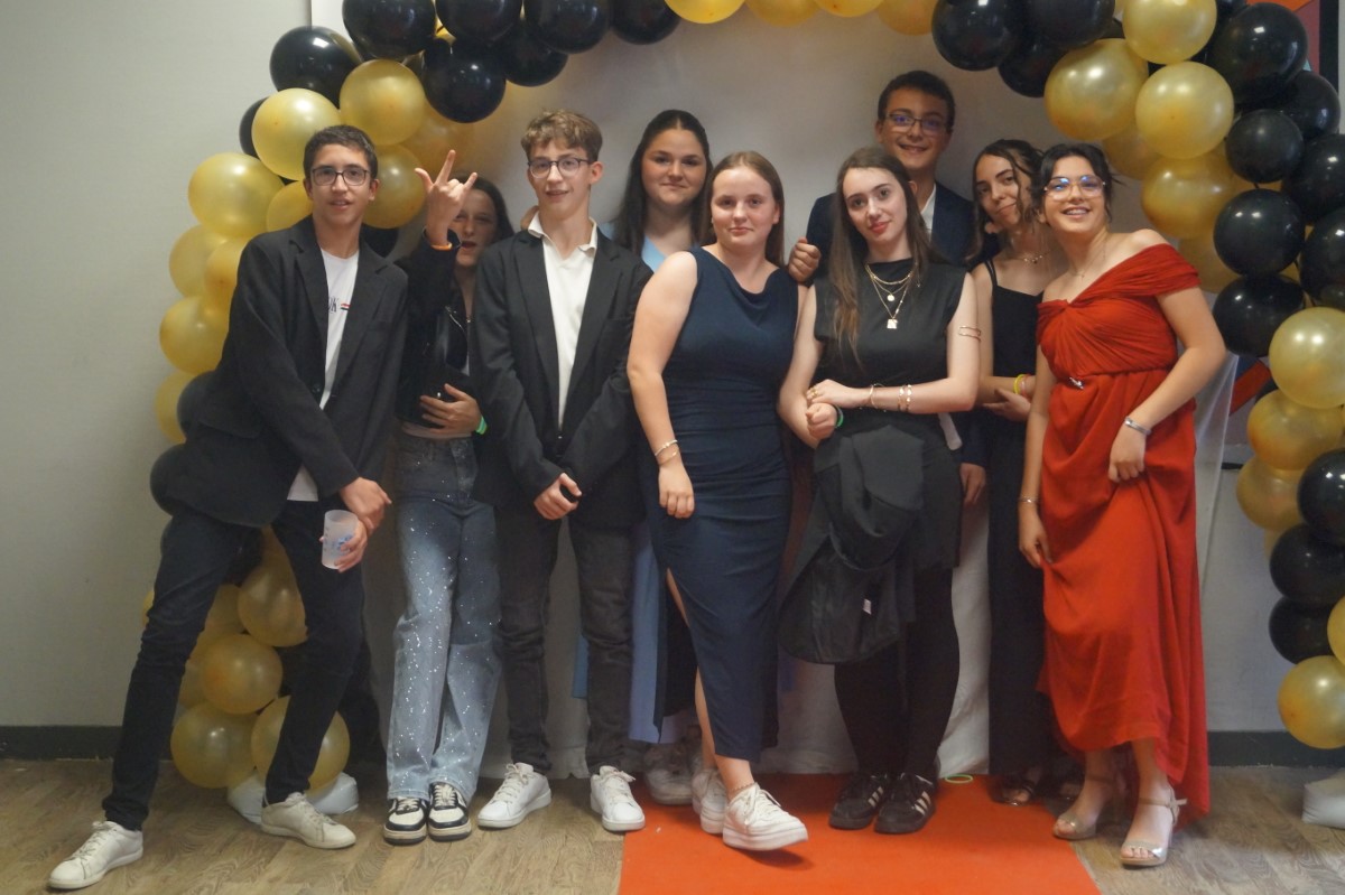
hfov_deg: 43.6
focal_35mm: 45
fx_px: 1680
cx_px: 672
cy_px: 448
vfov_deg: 29.8
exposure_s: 1/125
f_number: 4.5
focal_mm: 30
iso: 3200
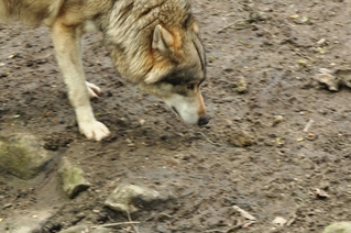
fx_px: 1373
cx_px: 168
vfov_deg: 9.7
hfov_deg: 14.6
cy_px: 54
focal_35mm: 141
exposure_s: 1/15
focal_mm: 50
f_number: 11
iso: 200
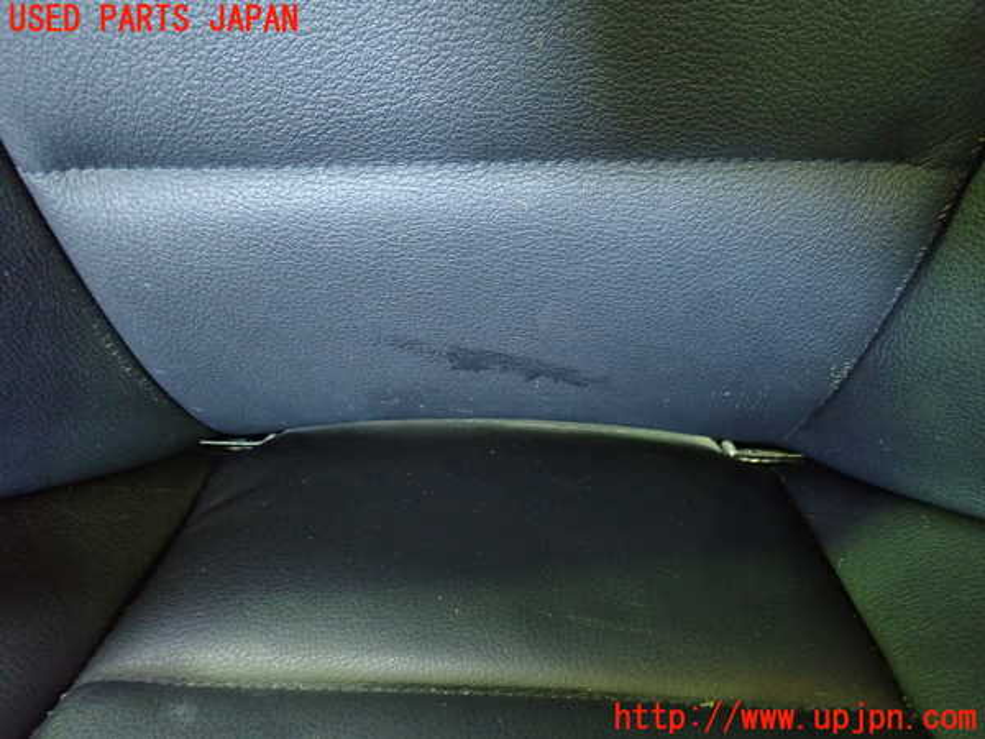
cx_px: 492
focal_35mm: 25
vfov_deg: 54.9
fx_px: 711
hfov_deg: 69.4
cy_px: 370
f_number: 2
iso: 800
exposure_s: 1/15
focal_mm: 4.5
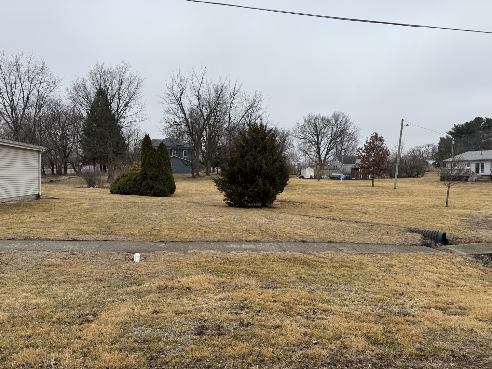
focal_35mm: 24
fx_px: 341
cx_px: 246
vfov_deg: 56.8
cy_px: 184
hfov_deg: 71.6
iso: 80
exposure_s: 1/3021
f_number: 1.78
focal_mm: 6.76
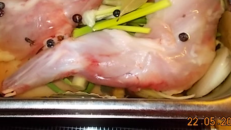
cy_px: 28
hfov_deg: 50.3
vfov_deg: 29.1
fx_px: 245
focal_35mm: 40
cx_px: 96
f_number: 3.2
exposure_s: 1/25
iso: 200
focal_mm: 4.6
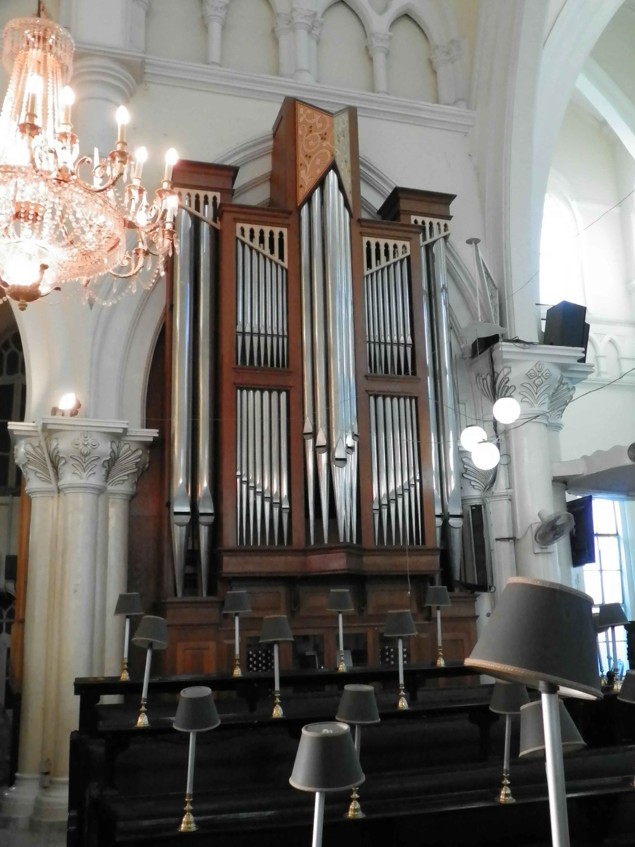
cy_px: 424
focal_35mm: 33
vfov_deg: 55.4
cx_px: 318
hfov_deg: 42.9
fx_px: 807
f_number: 2.8
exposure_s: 1/80
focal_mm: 5.9
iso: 800
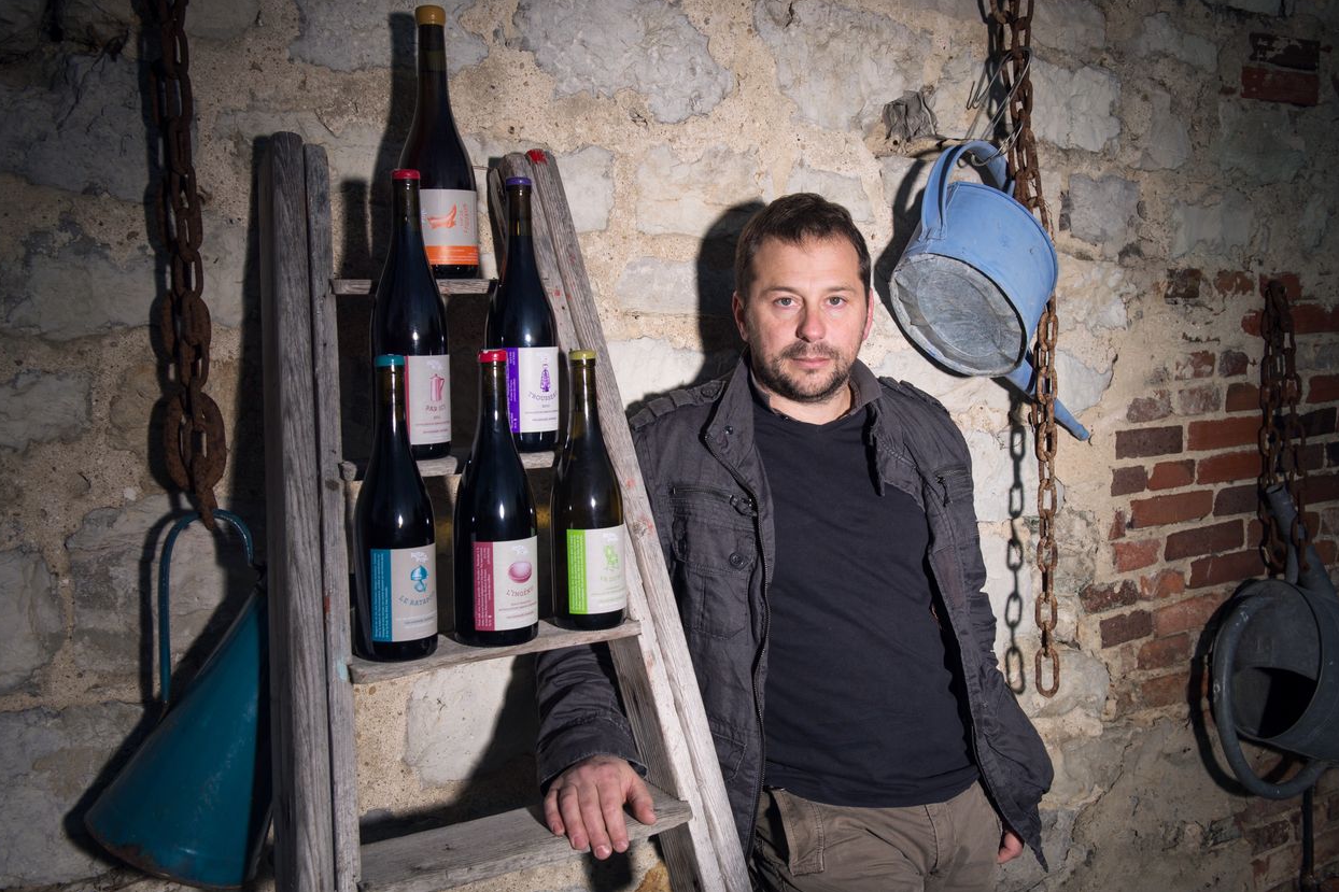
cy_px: 436
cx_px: 678
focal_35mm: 36
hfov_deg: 53.1
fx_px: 1339
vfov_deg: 36.9
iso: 400
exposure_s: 1/350
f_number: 8
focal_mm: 35
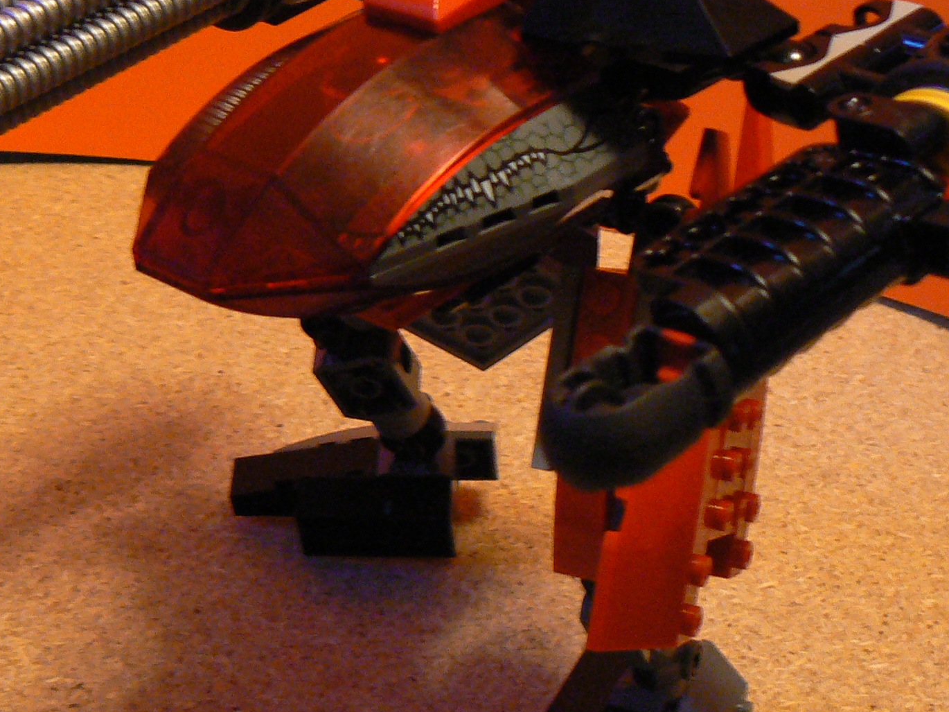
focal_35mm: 74
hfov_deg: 26.3
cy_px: 337
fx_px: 2028
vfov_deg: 19.9
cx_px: 449
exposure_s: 1/13
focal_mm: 6
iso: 200
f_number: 2.8
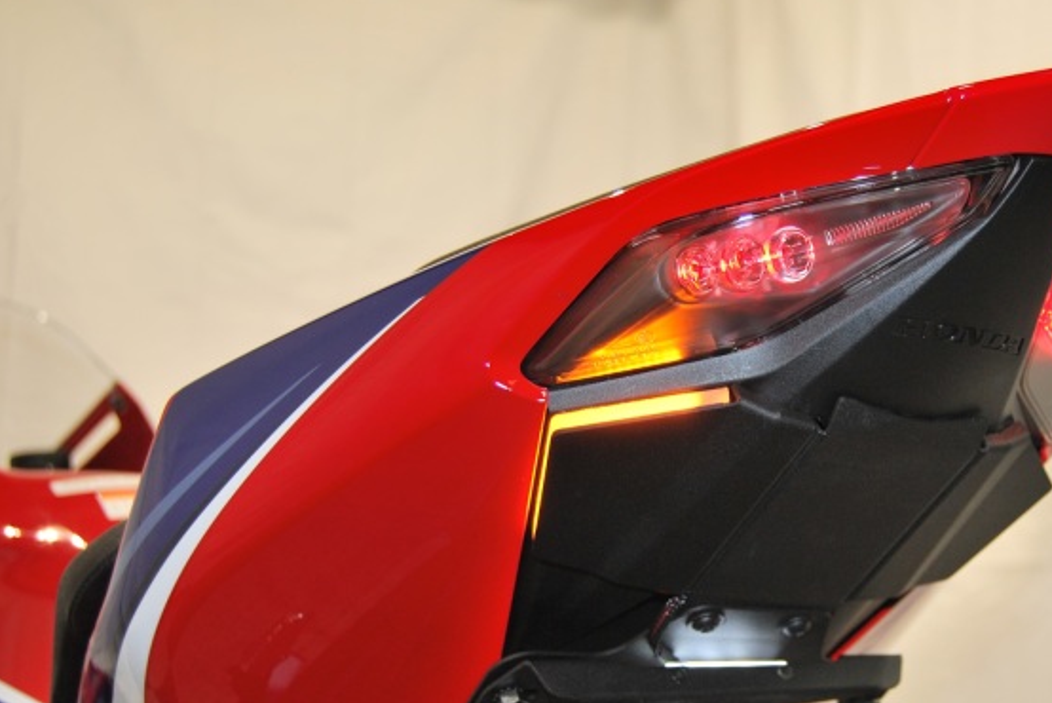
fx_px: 1900
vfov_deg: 20.9
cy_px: 451
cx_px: 741
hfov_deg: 30.6
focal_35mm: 65
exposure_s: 1/60
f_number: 4.2
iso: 200
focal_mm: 30
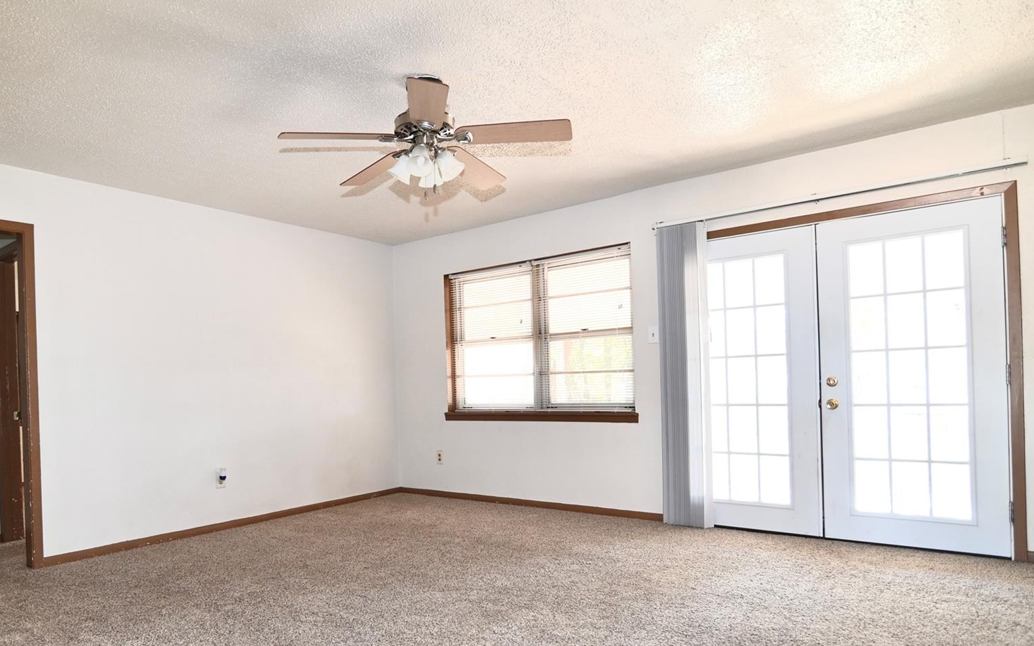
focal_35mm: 22
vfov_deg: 54.7
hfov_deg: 78.9
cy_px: 385
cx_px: 423
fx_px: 620
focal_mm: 16
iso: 640
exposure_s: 1/100
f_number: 2.8
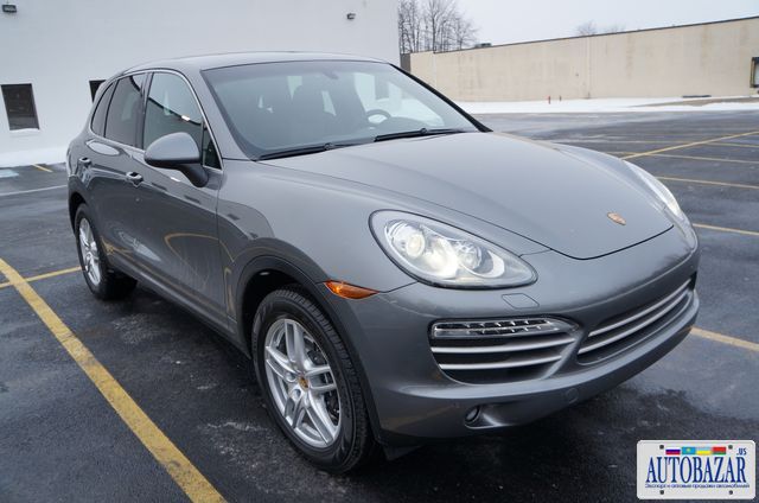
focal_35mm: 28
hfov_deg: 64.7
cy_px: 252
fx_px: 600
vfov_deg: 45.5
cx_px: 380
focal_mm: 19
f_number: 4
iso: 200
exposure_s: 1/160
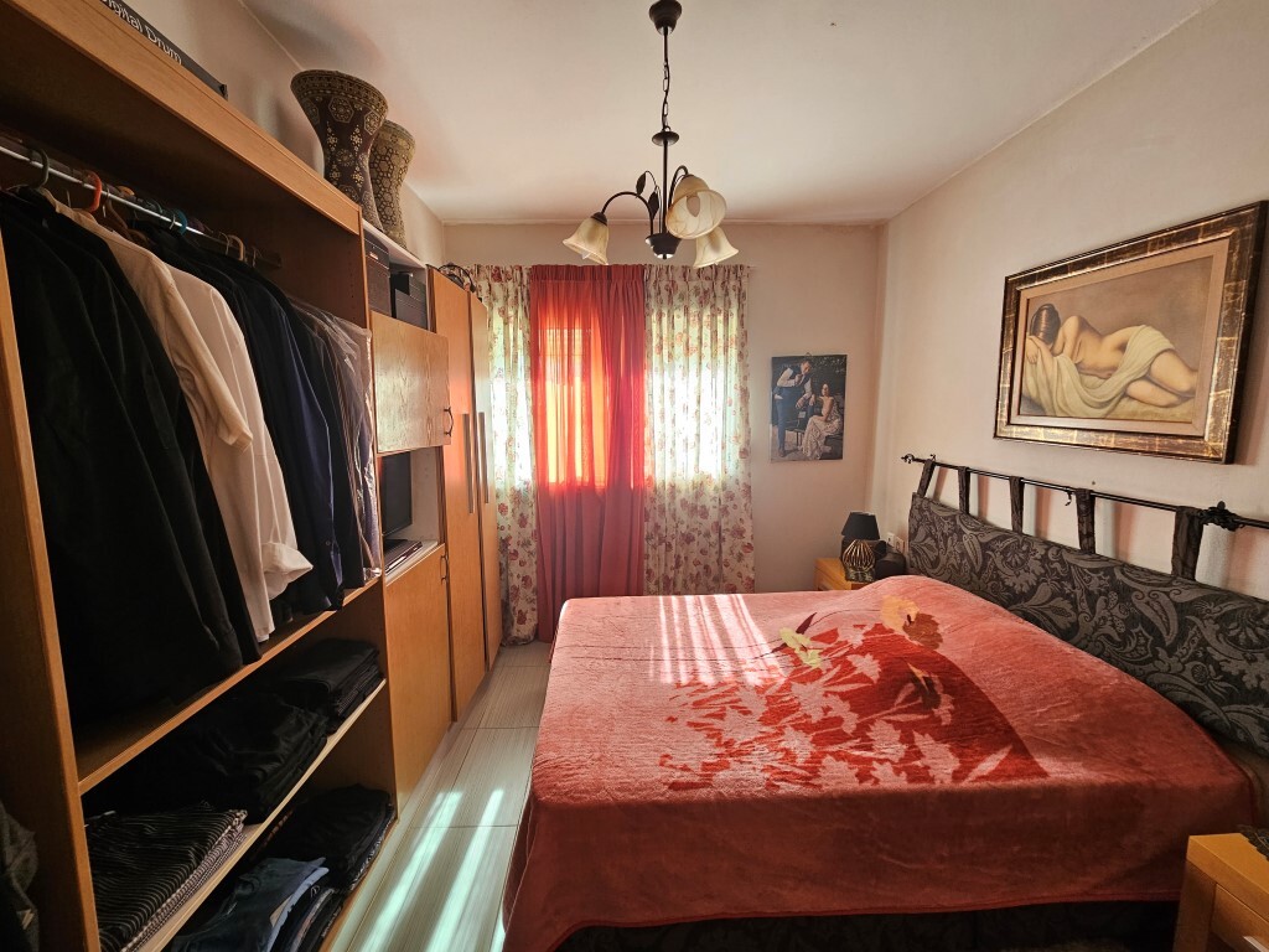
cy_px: 476
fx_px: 477
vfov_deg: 89.9
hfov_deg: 106.2
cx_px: 634
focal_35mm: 13
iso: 100
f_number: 2.2
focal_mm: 2.2
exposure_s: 1/50
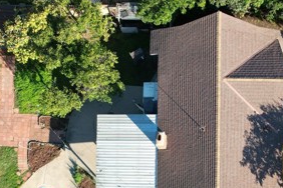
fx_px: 393
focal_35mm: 50
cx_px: 196
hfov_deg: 39.0
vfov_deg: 25.2
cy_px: 204
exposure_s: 1/640
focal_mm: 8.38
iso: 100
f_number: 2.8
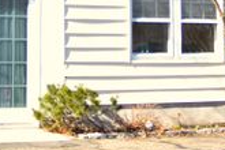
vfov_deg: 10.5
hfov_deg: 16.1
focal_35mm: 127
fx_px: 794
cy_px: -62
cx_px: 146
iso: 160
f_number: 8
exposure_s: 1/500
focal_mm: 28
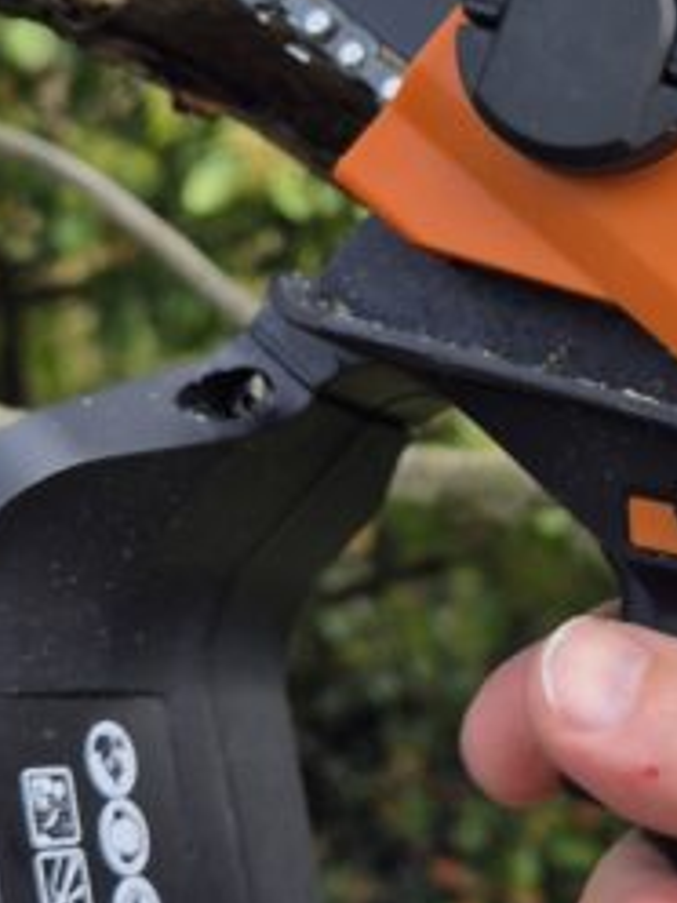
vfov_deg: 20.6
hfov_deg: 15.2
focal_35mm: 95
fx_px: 2477
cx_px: 717
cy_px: 277
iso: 25
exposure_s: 1/684
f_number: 1.8
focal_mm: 5.4
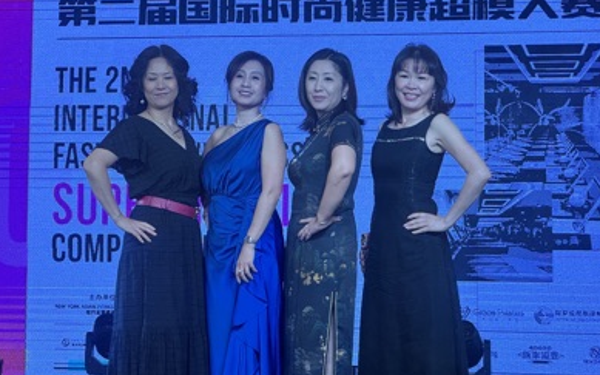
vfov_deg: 12.4
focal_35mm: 105
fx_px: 1717
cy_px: 118
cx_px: 256
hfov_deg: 19.8
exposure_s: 1/120
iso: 125
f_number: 2.8
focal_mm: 9
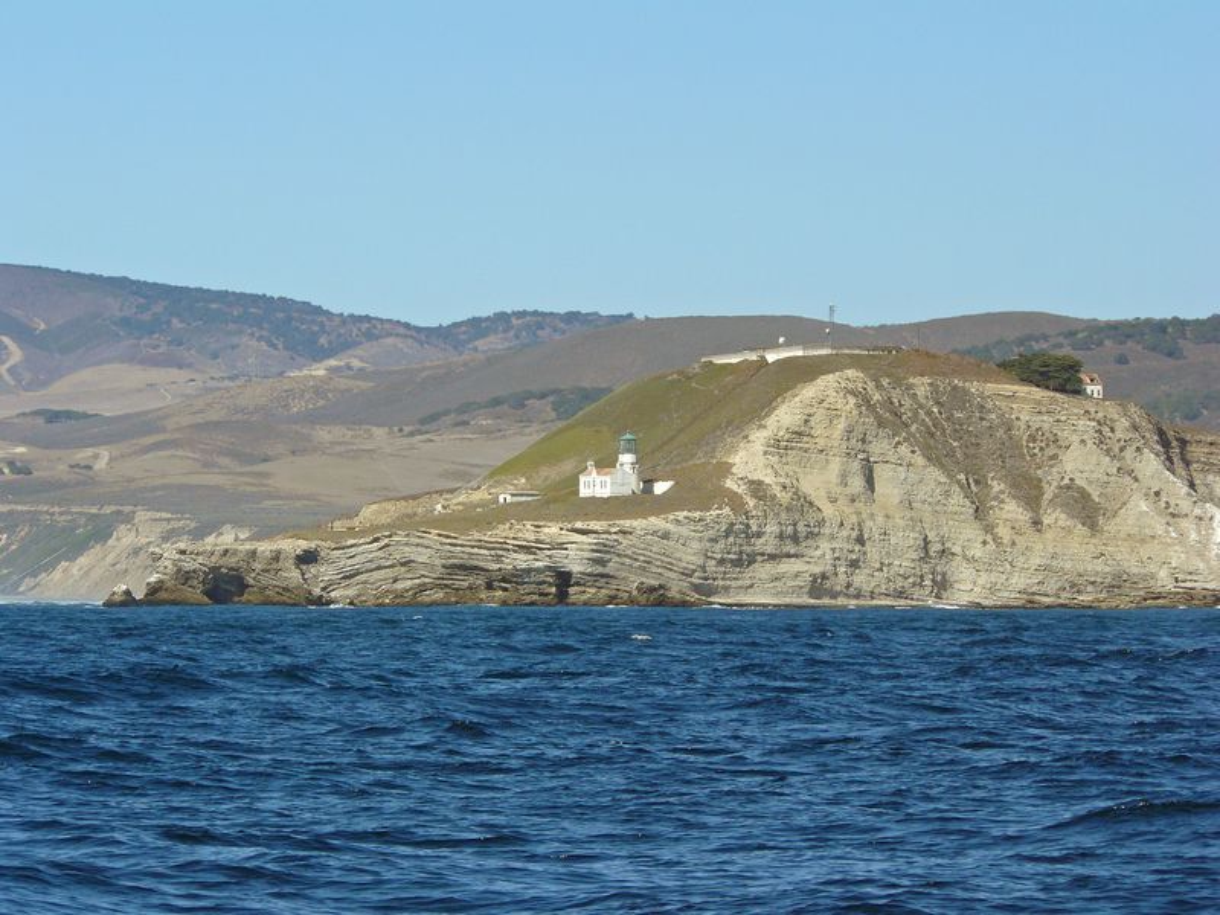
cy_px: 458
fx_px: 7965
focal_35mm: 226
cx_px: 610
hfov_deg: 8.8
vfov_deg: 6.6
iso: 100
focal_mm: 37.7
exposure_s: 1/500
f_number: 6.3
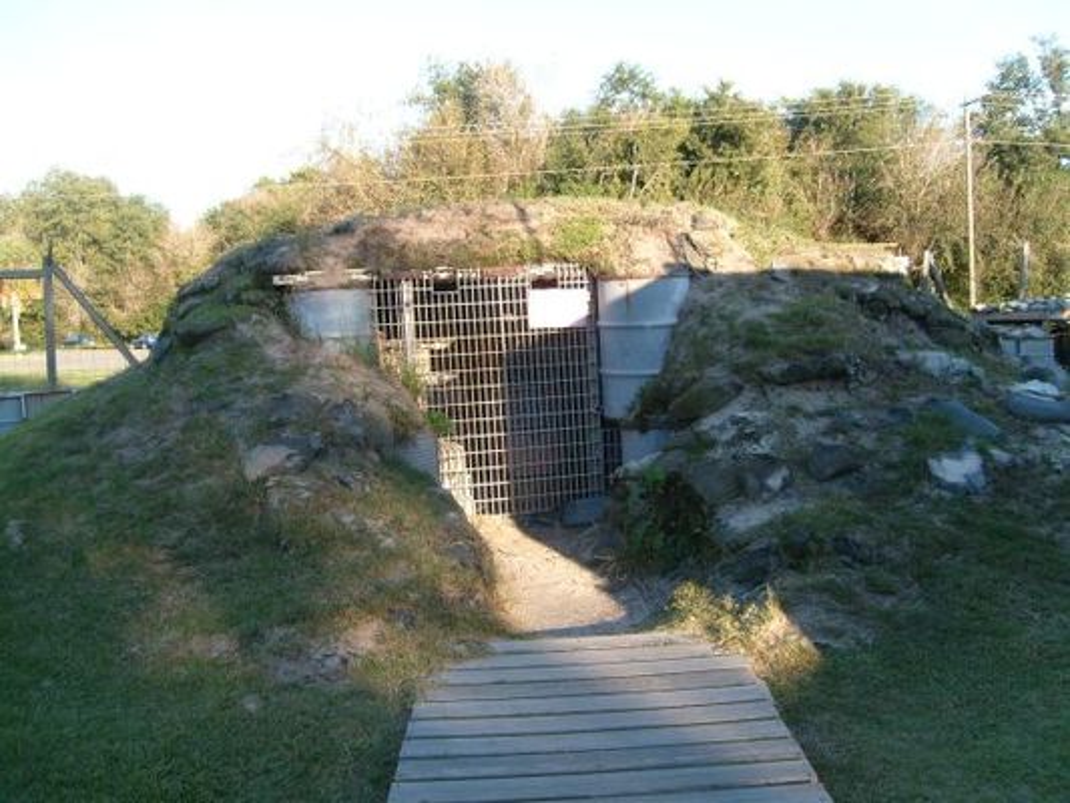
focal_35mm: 35
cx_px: 535
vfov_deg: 40.7
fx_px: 1082
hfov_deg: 52.6
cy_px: 402
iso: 80
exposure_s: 1/350
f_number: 2.8
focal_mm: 5.8
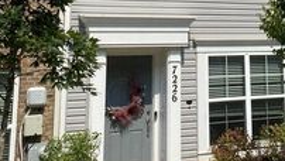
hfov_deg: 28.9
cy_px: -60
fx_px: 529
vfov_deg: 16.2
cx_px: 257
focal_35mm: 70
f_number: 1.8
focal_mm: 4.25
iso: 32
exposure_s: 1/4274
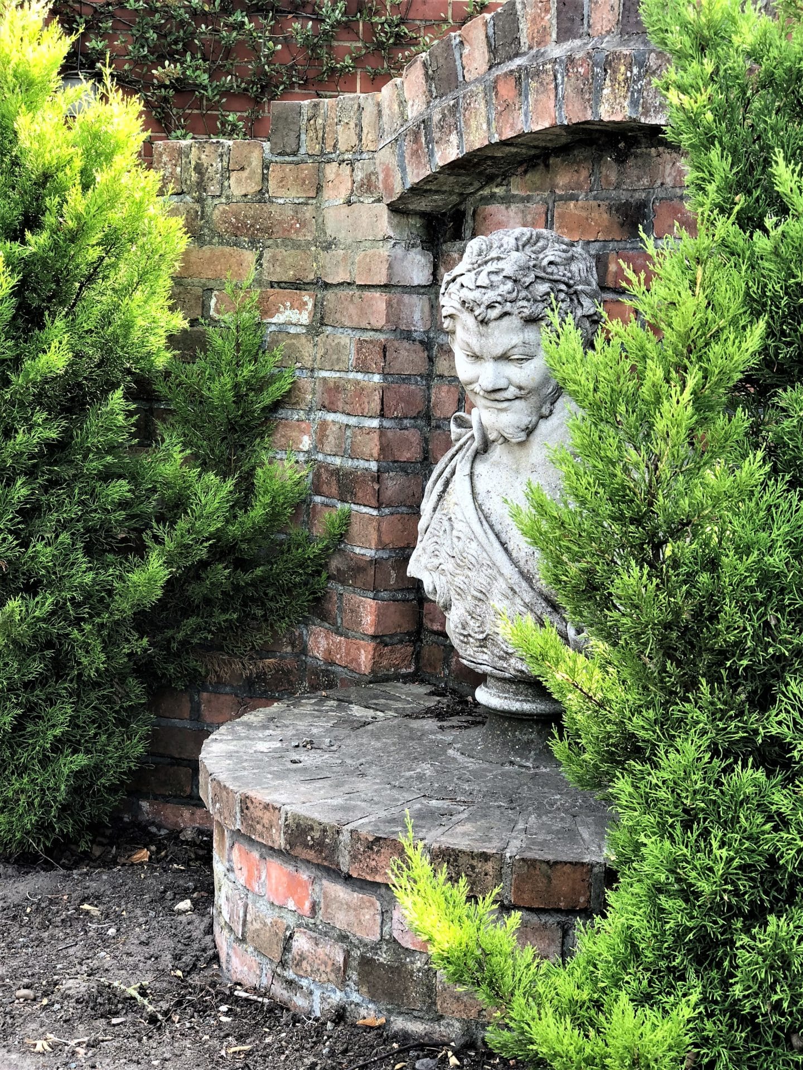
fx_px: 1763
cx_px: 402
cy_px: 535
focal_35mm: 57
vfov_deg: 33.8
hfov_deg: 25.7
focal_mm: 6.6
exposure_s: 1/60
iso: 20
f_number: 2.8
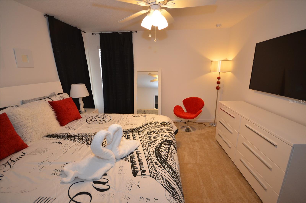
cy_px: 102
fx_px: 127
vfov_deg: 77.0
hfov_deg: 100.5
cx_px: 153
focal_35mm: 15
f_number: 4
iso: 640
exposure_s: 1/60
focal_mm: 10
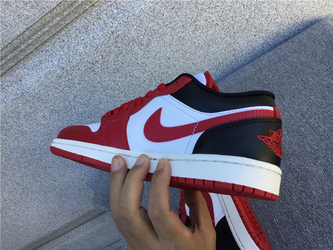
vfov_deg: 45.4
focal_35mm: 31
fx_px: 298
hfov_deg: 58.4
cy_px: 125
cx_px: 166
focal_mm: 3.3
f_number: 2.4
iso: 25
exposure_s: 1/120
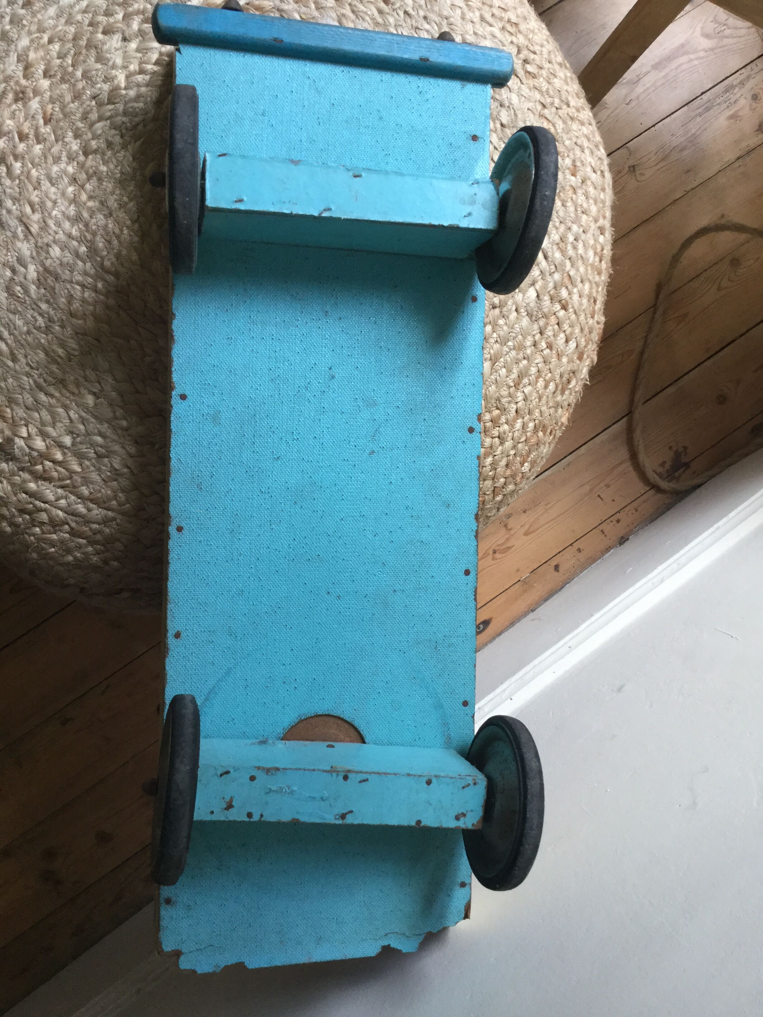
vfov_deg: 58.4
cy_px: 508
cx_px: 382
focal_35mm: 31
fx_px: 911
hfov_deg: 45.4
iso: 80
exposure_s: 1/33
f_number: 2.4
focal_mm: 3.3
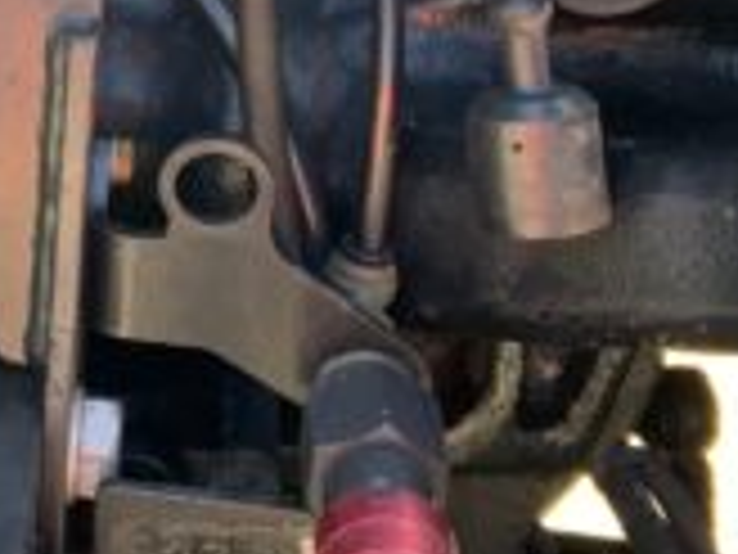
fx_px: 2409
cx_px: -158
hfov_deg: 16.7
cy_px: -131
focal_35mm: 113
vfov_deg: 12.7
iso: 64
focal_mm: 3
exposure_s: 1/122
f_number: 1.8
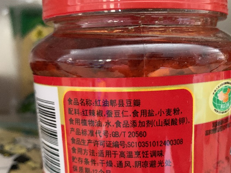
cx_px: 129
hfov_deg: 46.7
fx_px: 267
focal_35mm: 40
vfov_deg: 35.5
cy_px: 118
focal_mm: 4.25
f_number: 1.8
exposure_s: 1/30
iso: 500
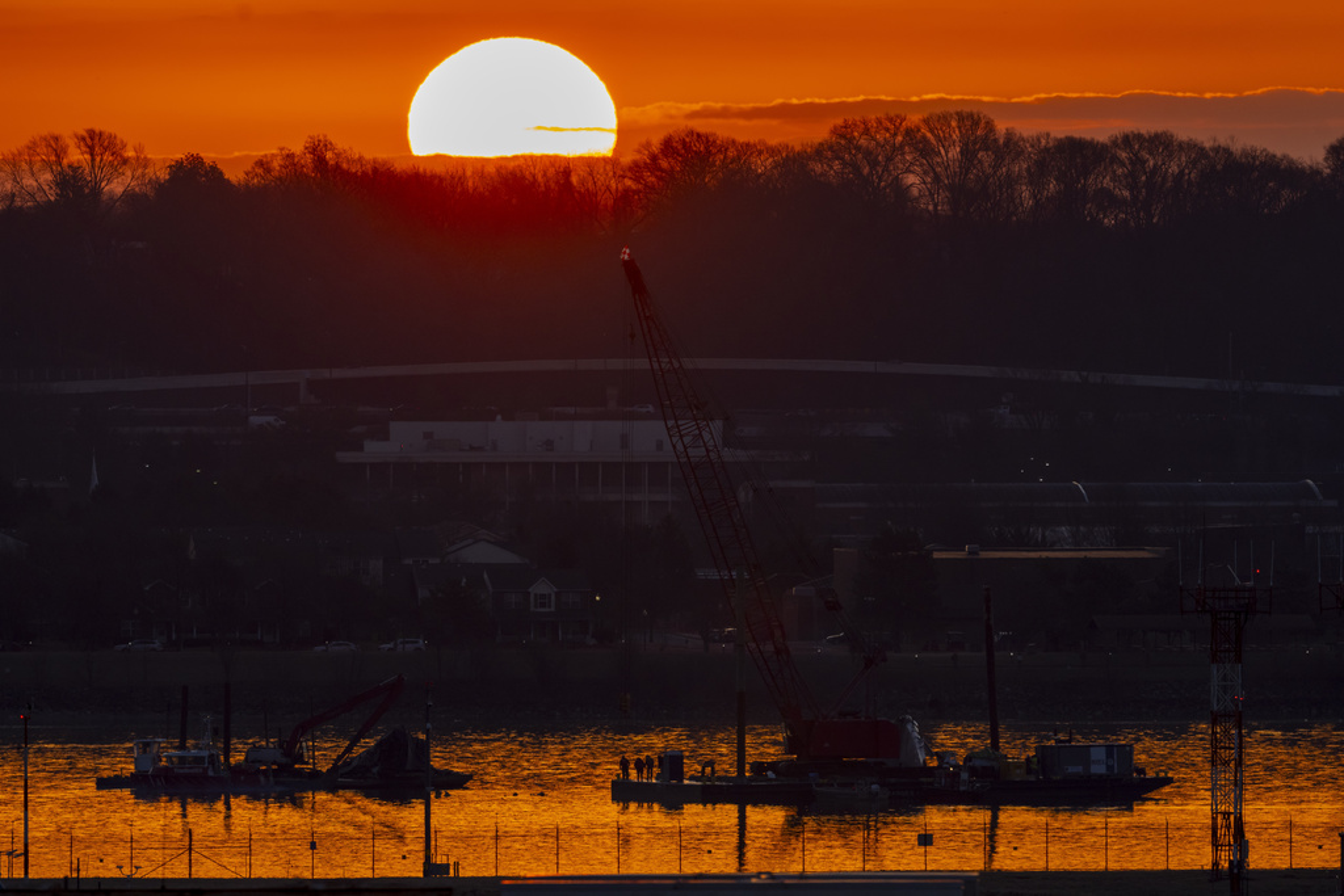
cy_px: 448
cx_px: 672
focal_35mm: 600
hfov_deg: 3.4
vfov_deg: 2.3
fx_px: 22402
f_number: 8
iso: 800
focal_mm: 600
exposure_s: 1/800
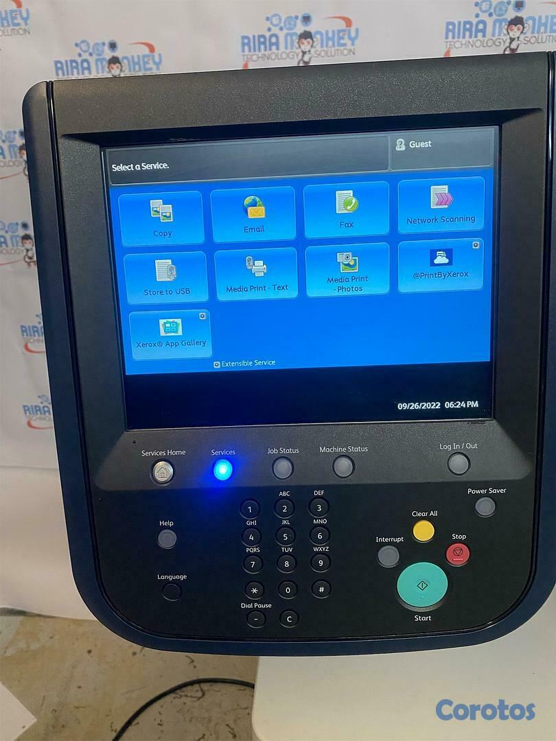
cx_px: 278
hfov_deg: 53.1
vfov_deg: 67.3
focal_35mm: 26
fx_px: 557
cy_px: 370
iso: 200
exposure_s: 1/60
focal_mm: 4.25
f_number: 1.8
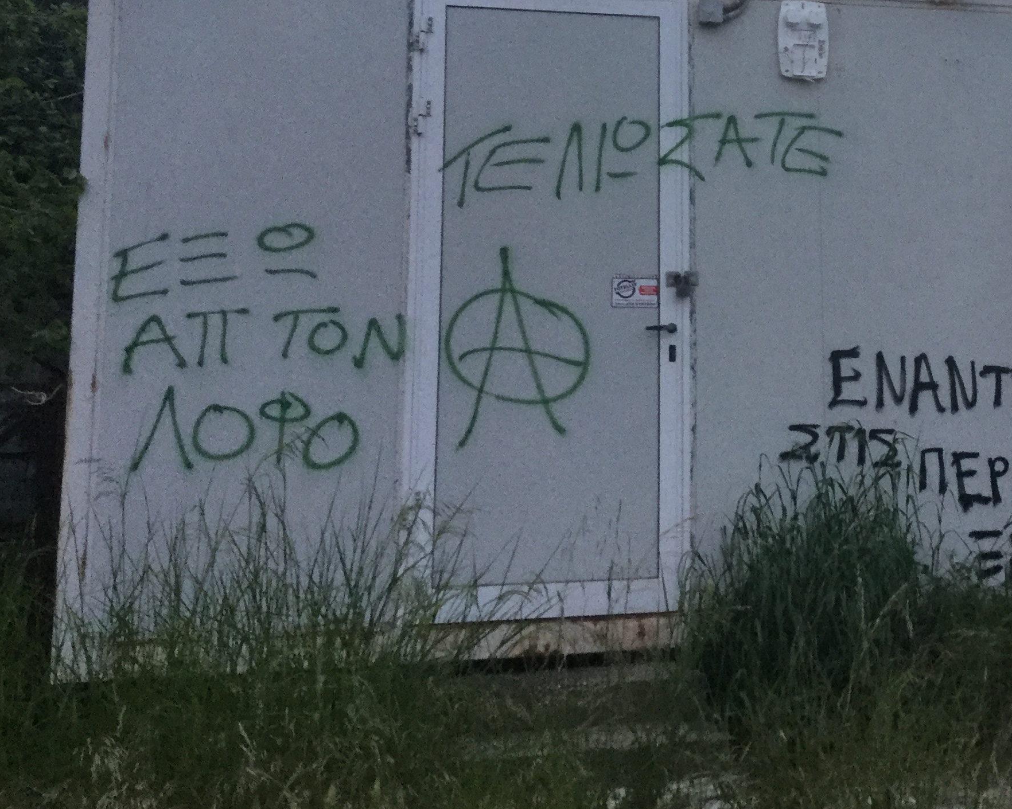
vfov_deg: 26.7
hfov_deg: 32.5
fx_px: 1677
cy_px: 169
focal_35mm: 56
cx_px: 834
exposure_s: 1/33
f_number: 2.4
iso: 125
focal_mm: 3.3
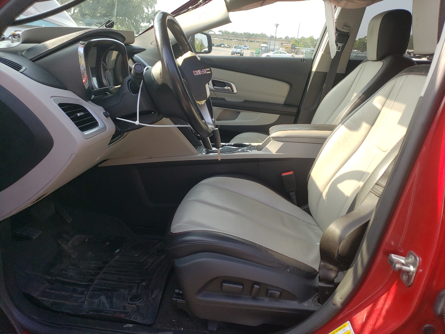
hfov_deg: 67.3
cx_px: 222
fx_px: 334
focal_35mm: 26
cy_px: 167
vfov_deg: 53.1
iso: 50
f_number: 1.5
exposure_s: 1/476
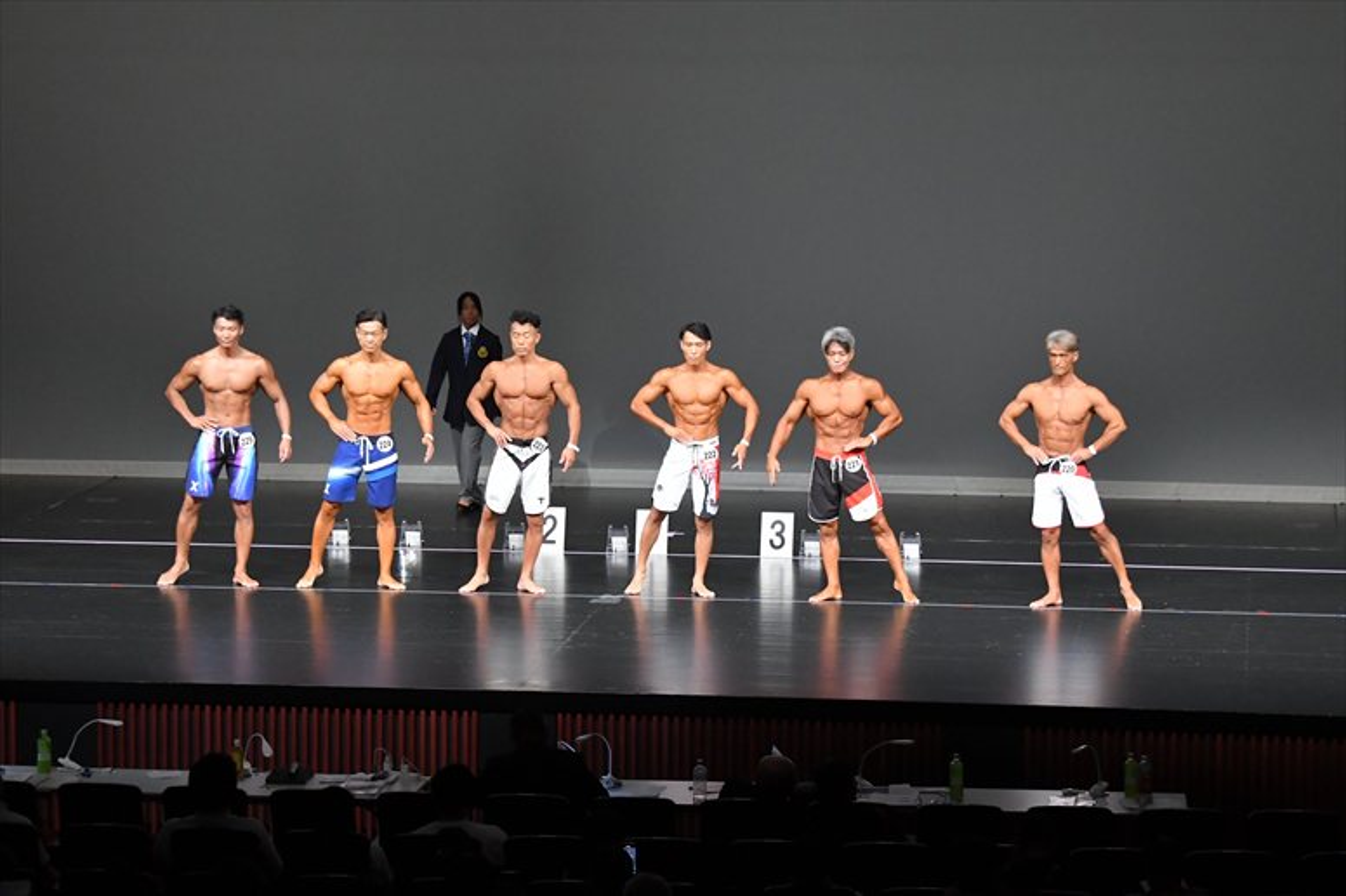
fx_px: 4597
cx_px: 673
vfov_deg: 11.1
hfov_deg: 16.7
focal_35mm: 123
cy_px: 448
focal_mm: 82
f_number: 5.6
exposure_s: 1/400
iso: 5000
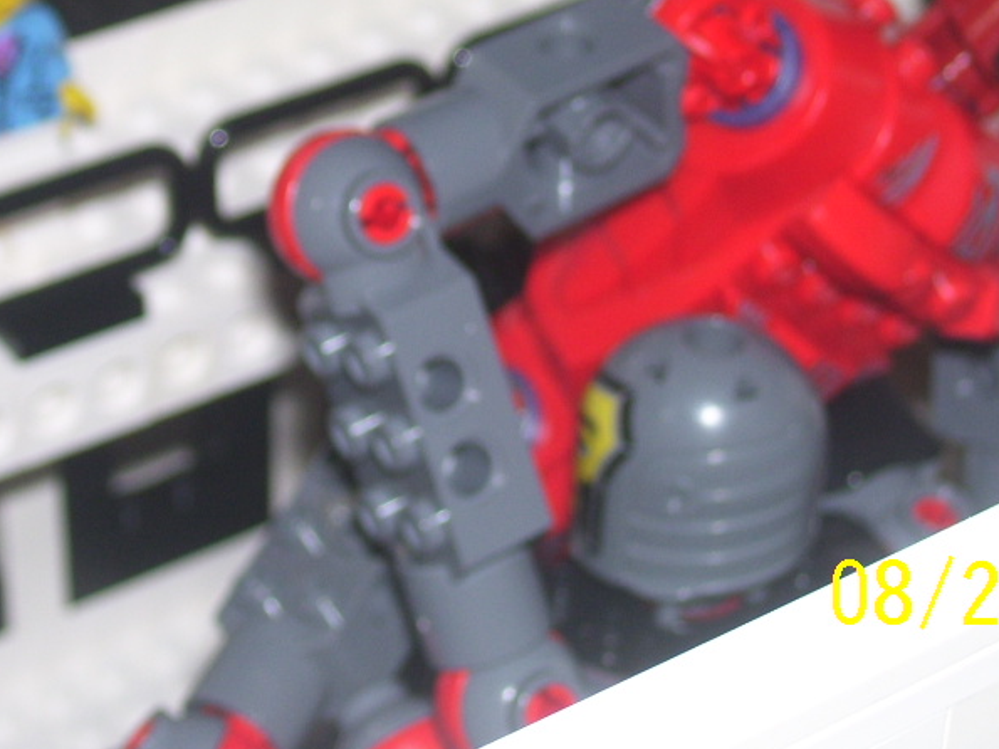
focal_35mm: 115
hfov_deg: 17.1
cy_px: 25
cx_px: 358
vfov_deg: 12.7
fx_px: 3318
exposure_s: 1/60
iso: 80
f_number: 3.4
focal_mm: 9.4
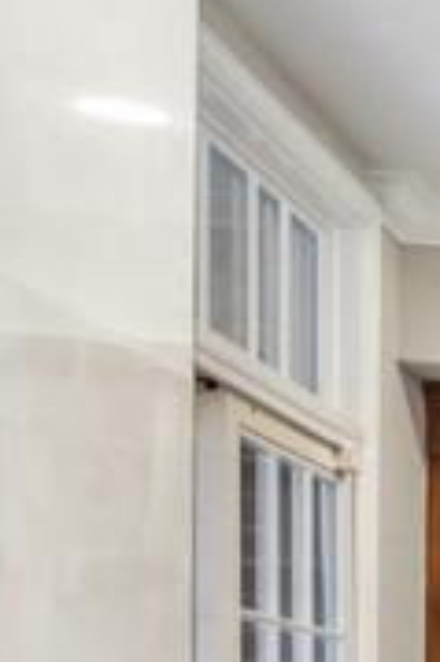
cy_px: 791
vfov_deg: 16.3
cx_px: 2274
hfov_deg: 6.1
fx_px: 2222
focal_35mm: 121
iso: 200
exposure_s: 1/6
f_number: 7.1
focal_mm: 10
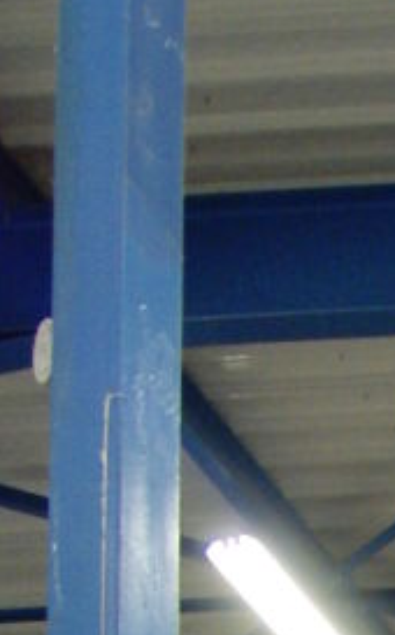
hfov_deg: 5.7
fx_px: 3575
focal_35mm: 207
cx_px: 1386
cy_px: 1726
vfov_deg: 8.8
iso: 400
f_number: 3.5
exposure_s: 1/25
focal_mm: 18
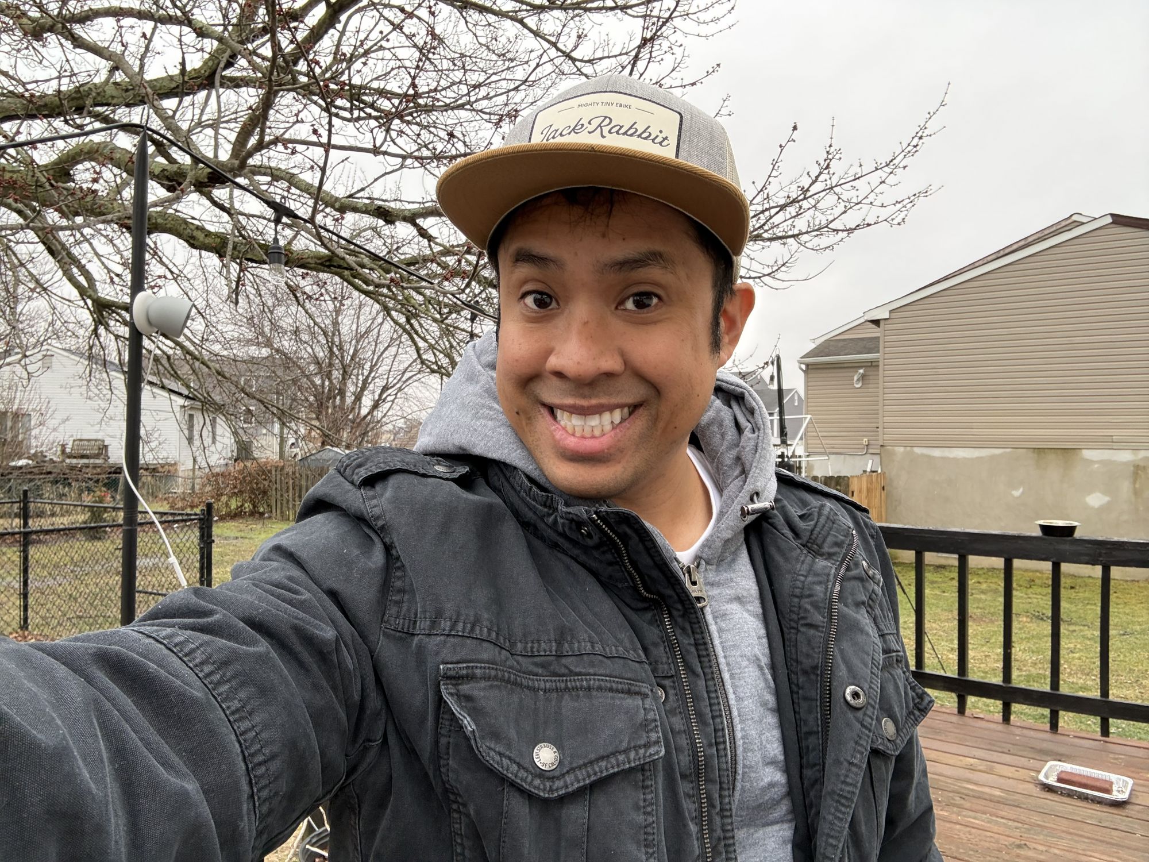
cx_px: 574
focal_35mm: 23
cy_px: 431
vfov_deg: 58.9
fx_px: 763
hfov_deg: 73.9
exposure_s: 1/224
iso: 64
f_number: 1.9
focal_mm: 2.69
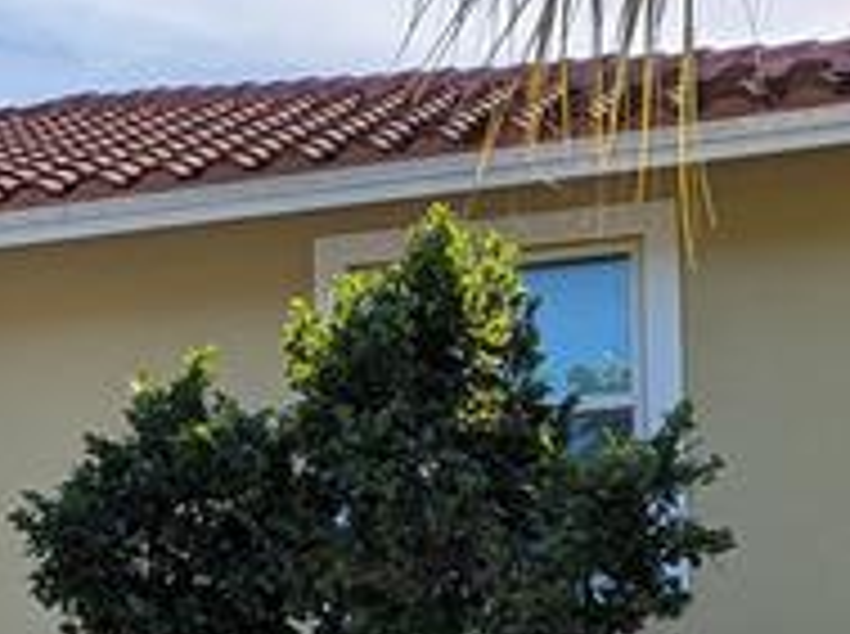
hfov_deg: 17.0
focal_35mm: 106
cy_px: 760
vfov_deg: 13.5
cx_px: -371
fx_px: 2598
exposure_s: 1/4444
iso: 45
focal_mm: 5.43
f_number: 1.89
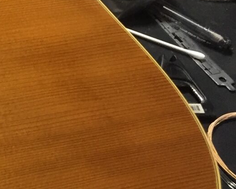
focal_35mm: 139
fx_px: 971
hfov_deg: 11.7
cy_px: 95
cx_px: -300
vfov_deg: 11.1
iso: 50
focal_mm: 4.15
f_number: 2.2
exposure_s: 1/30
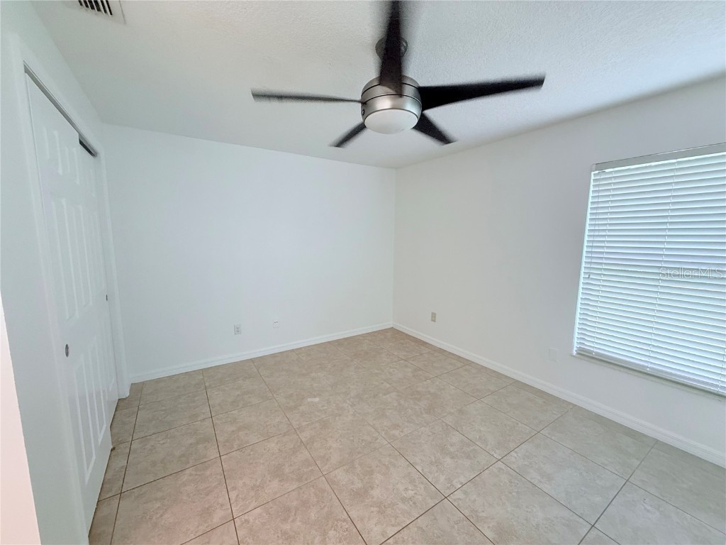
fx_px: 294
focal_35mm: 14
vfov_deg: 85.7
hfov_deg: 102.1
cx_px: 363
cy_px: 272
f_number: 2.2
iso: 250
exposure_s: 1/60
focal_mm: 2.22
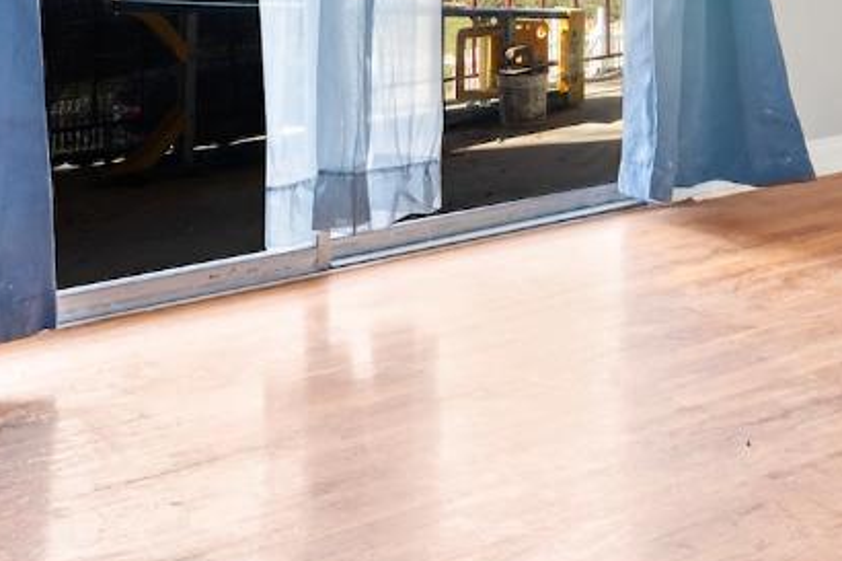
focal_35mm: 70
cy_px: -240
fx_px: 1636
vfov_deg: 17.7
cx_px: 669
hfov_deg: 28.3
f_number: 8
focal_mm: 14
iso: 125
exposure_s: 1
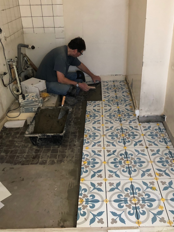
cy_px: 100
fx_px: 235
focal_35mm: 35
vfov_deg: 52.5
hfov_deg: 40.7
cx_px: 94
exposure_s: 1/11
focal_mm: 3.99
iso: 100
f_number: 1.8
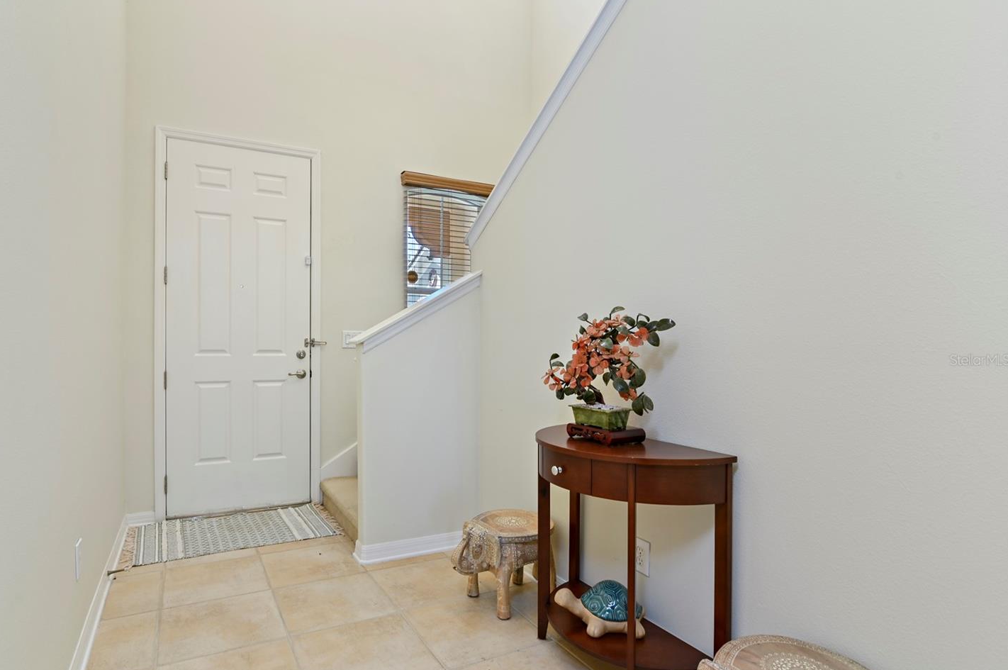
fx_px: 503
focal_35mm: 18
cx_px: 446
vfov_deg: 67.2
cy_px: 360
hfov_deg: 89.7
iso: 100
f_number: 8
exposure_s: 1/2.5
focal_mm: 16
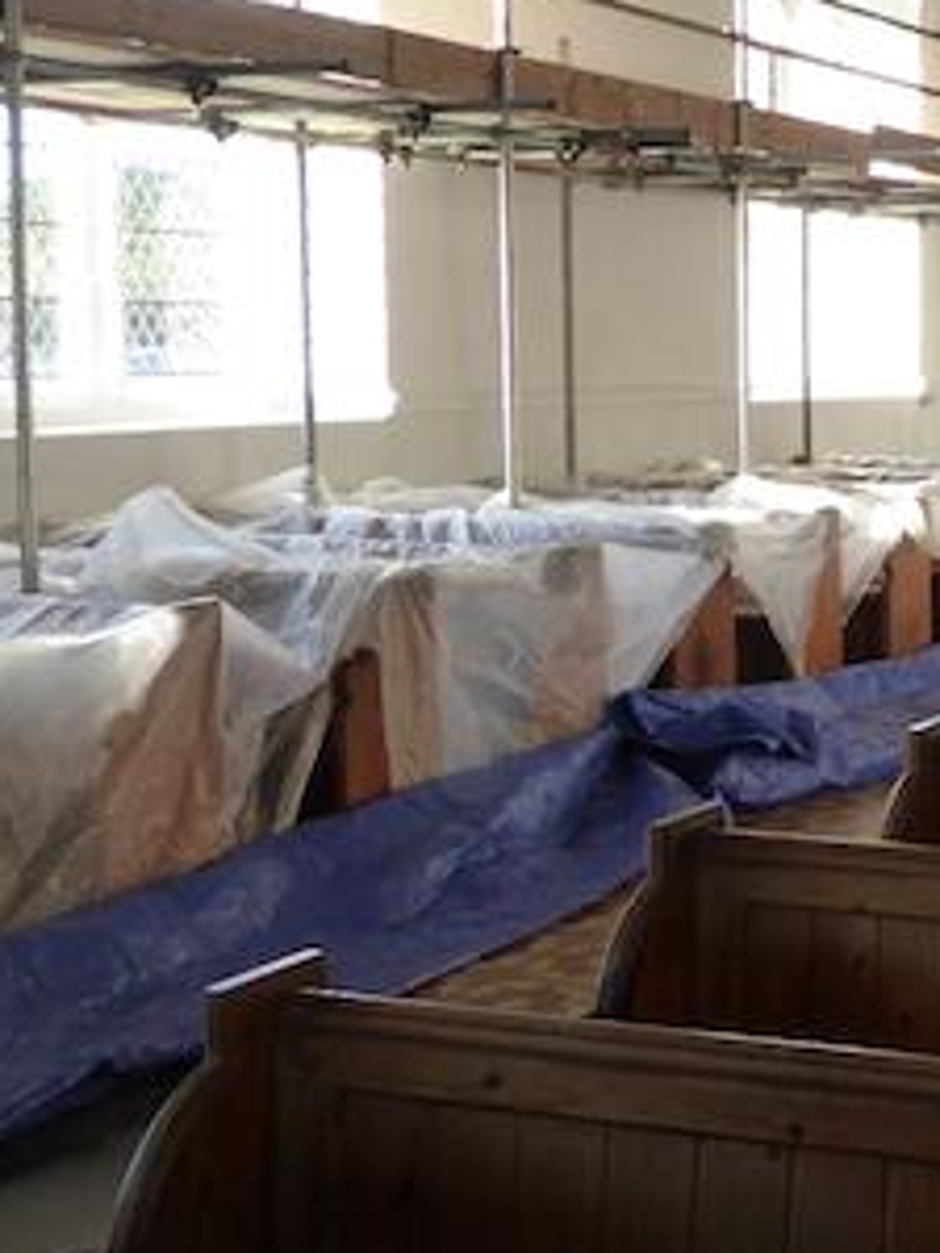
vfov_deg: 34.2
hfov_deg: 22.0
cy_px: 470
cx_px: 1374
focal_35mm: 56
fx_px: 2028
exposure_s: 1/60
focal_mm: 4.3
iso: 250
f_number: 3.3
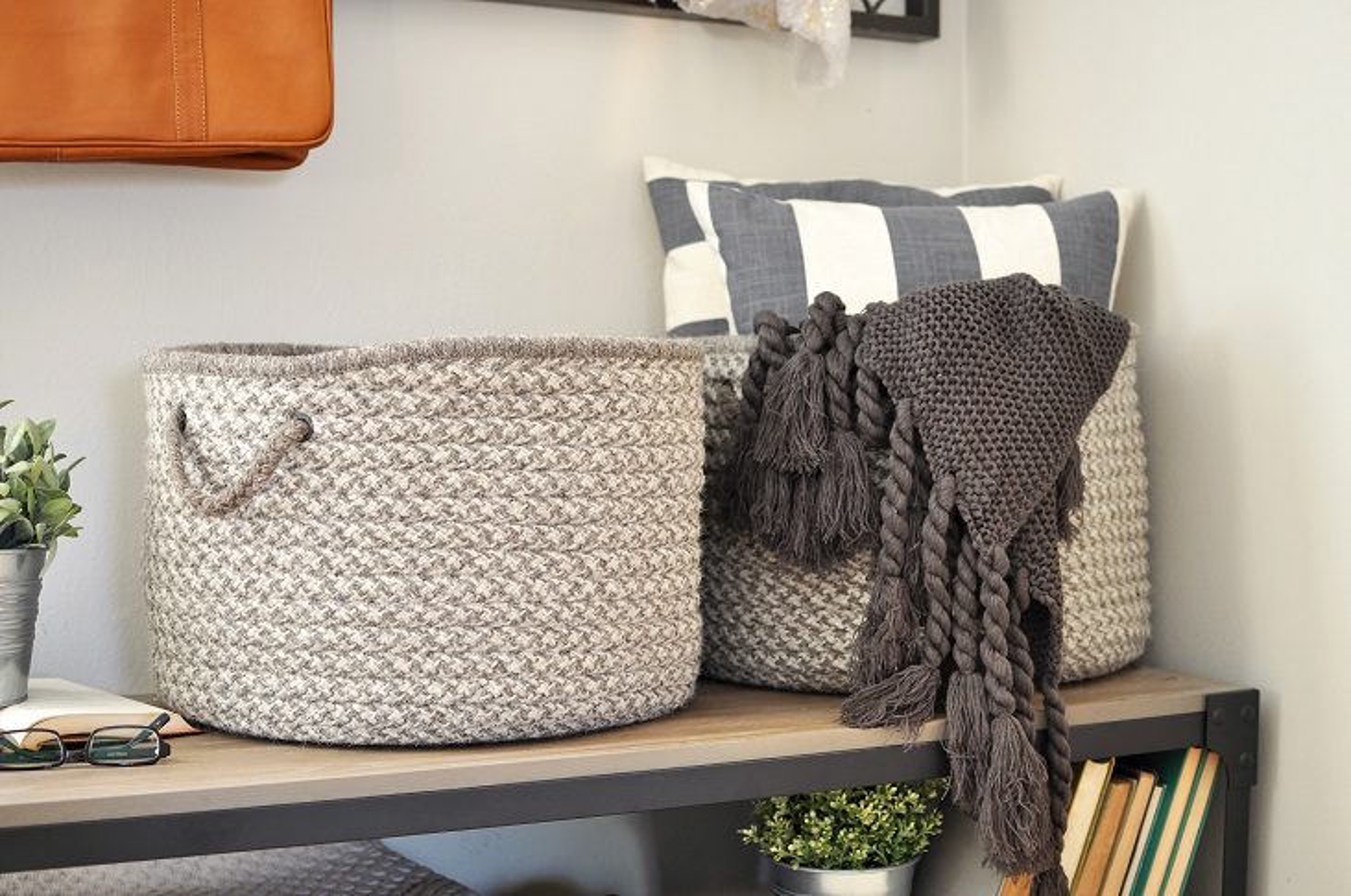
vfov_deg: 25.7
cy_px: 448
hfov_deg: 37.9
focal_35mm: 52
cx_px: 676
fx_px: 1968
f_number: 2.8
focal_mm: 35
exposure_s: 1/6
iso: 250
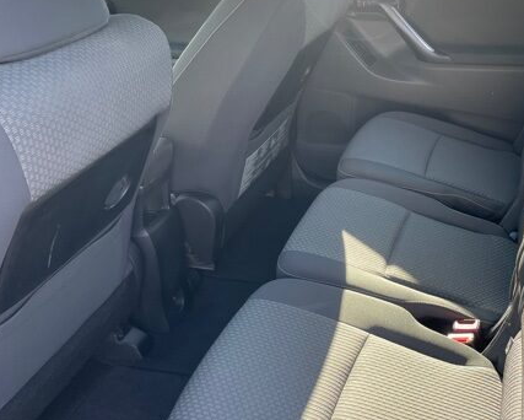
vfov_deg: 39.2
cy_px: 228
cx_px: 366
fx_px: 590
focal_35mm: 38
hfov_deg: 46.8
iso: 40
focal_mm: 4.2
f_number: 1.6
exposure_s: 1/121
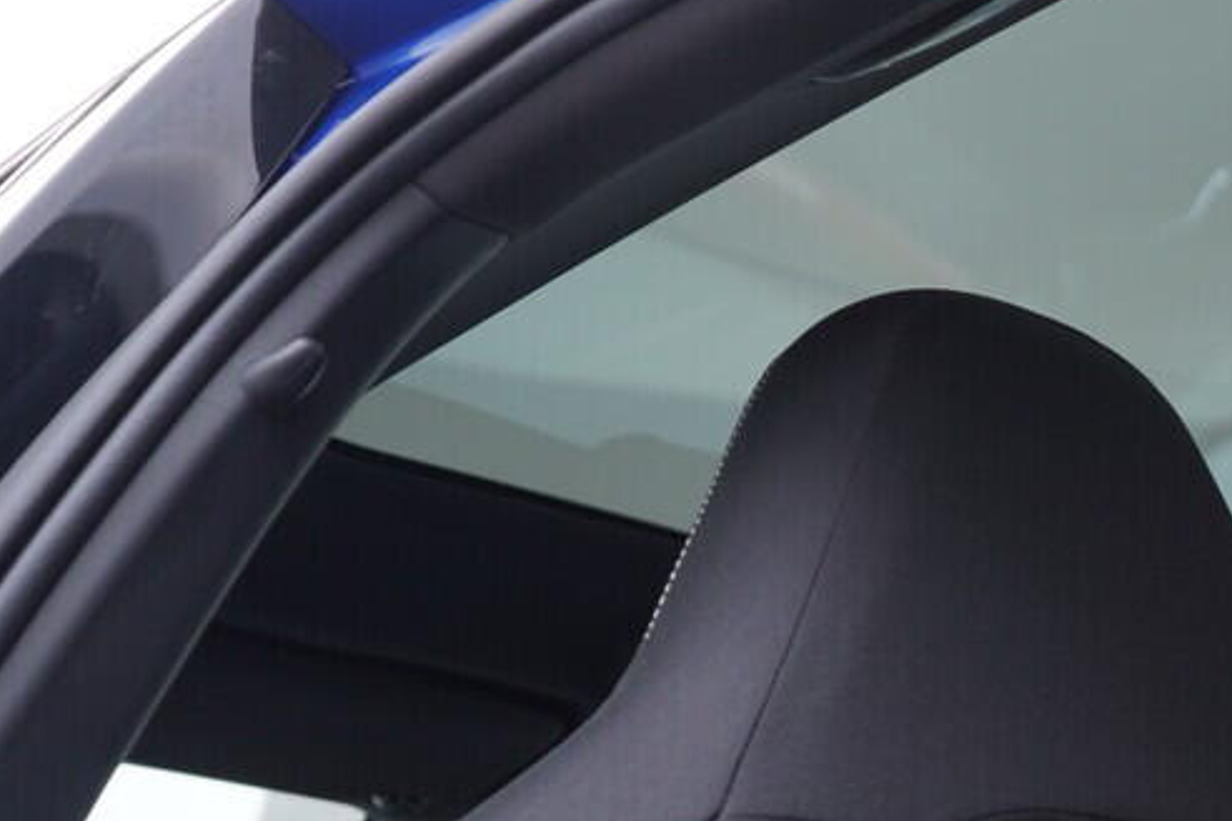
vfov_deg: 17.9
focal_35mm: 75
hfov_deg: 25.5
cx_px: 1270
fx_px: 2566
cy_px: 717
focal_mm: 24
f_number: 3.2
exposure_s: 1/50
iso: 125
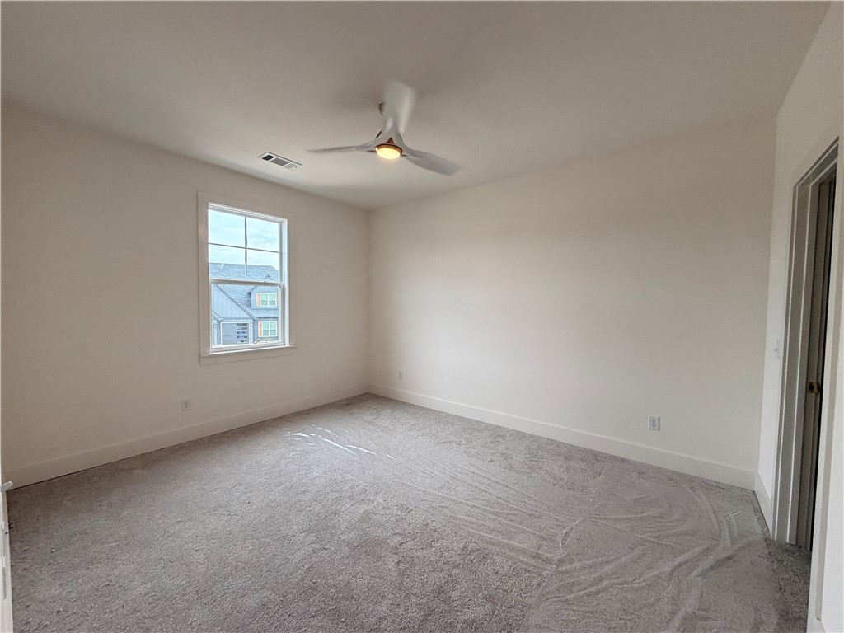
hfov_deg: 102.1
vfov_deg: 85.7
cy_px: 316
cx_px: 422
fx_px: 341
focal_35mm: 14
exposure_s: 1/120
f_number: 2.2
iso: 250
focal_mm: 2.22
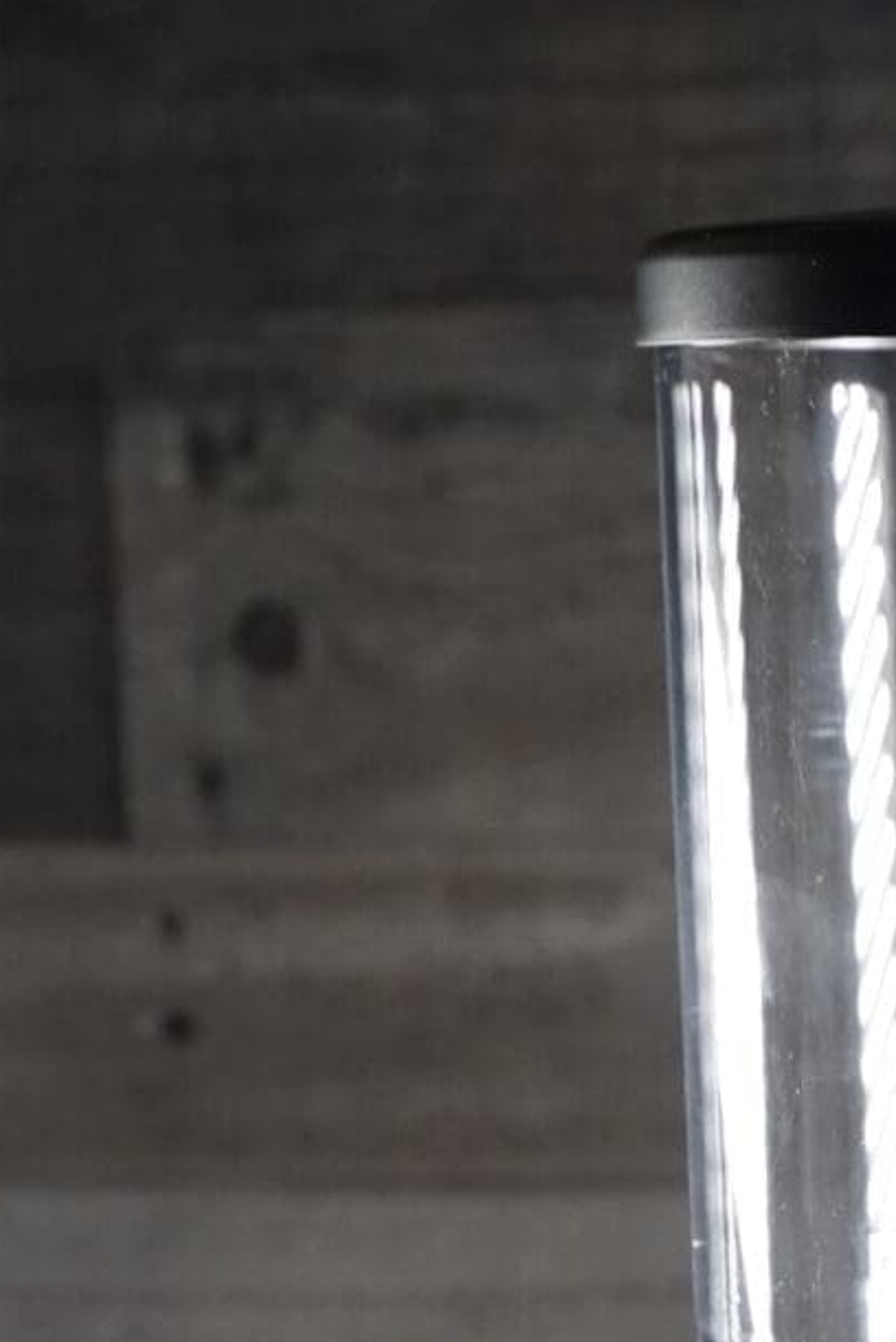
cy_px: 2236
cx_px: 1039
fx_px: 7495
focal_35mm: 201
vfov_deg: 9.8
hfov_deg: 6.8
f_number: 5.6
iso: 1600
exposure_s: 1/125
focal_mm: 48
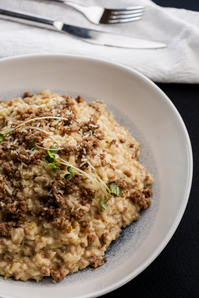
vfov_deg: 22.6
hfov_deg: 15.2
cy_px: 149
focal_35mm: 90
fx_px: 745
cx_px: 100
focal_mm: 90
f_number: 7.1
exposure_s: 1/60
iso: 400
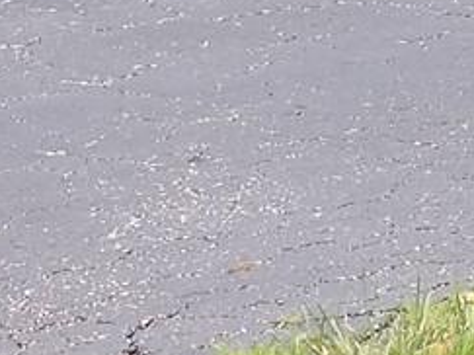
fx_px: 4694
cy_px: -544
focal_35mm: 343
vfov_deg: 4.2
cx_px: 1258
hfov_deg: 5.5
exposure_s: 1/180
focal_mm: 6
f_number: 2.4
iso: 25
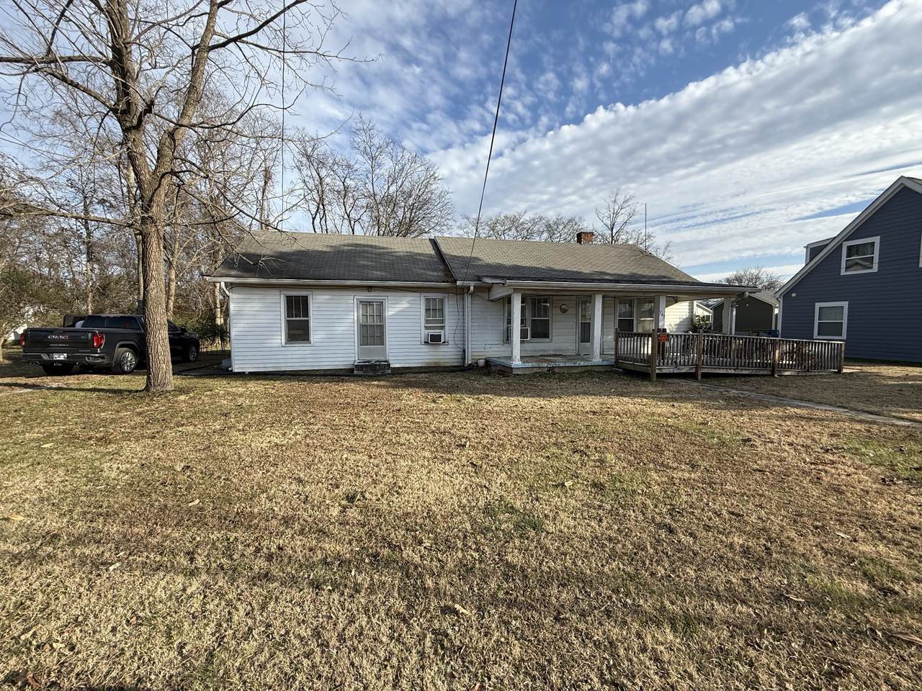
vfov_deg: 85.7
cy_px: 346
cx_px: 461
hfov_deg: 102.1
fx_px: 373
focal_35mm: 14
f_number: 2.2
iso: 50
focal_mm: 2.22
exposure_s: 1/985
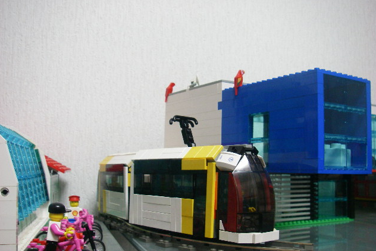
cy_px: 127
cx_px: 187
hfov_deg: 48.4
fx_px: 418
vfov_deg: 33.4
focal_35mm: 40
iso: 200
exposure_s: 1/15
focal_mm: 6.3
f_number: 3.3
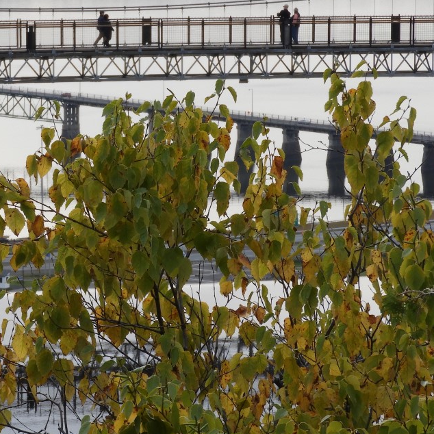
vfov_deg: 6.5
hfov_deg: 6.5
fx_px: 3844
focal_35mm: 271
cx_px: 117
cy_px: 178
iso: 100
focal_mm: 24.2
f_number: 5
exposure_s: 1/500
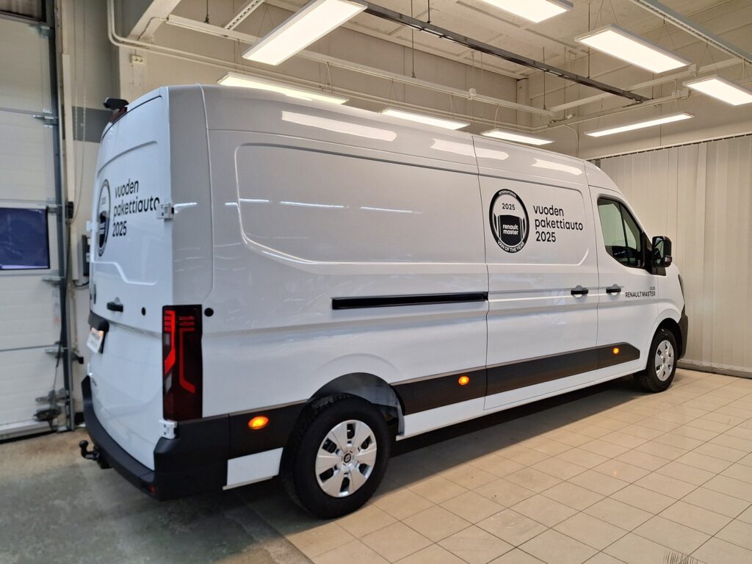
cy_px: 282
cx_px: 376
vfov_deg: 58.9
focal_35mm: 23
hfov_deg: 73.9
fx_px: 500
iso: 40
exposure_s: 1/111
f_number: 1.8
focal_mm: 5.54
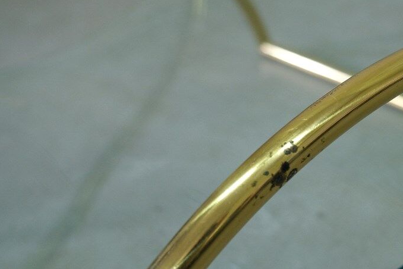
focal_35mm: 60
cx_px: 310
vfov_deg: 22.6
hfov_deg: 32.7
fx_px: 672
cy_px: 173
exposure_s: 1/30
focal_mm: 21.2
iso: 1250
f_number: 4
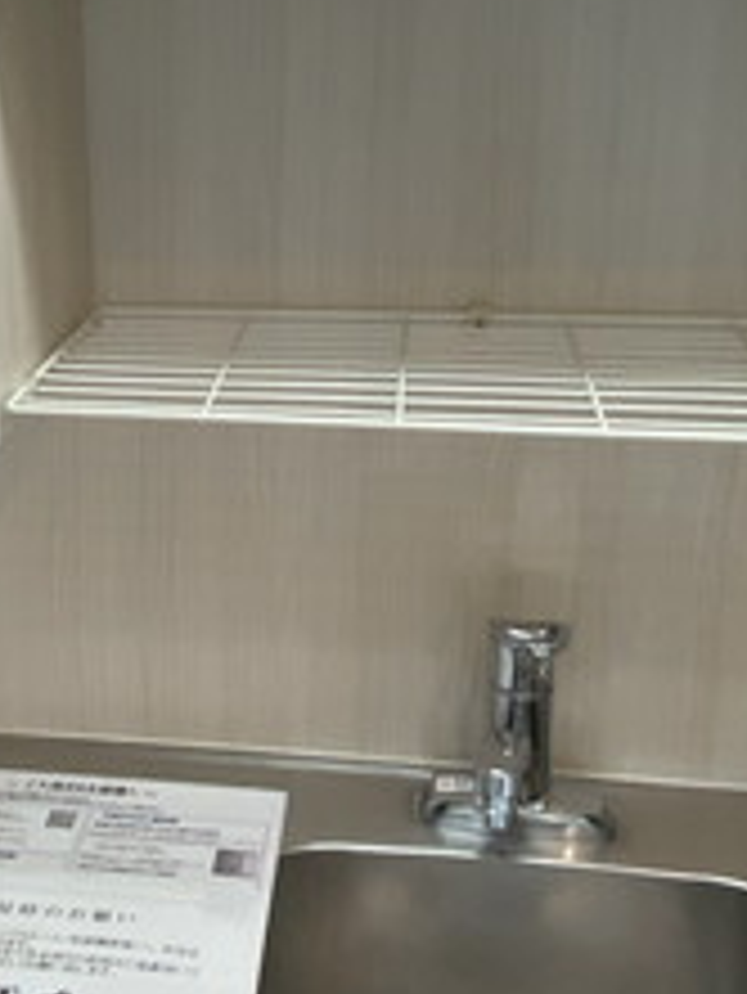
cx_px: 176
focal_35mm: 47
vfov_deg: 40.1
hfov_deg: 30.3
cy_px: 360
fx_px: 1351
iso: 125
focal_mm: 1.54
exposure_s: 1/100
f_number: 2.4
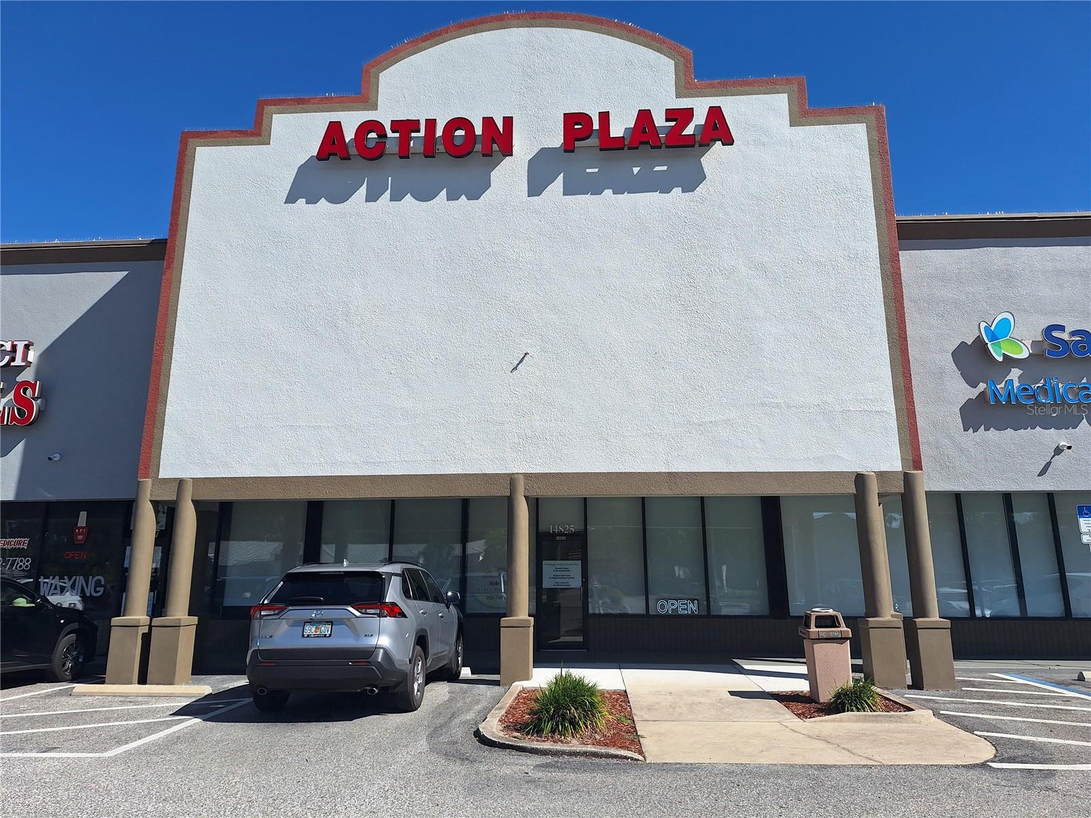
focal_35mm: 23
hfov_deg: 73.9
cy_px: 409
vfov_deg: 58.9
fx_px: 725
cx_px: 546
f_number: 1.8
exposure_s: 1/2801
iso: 40
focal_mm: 5.54
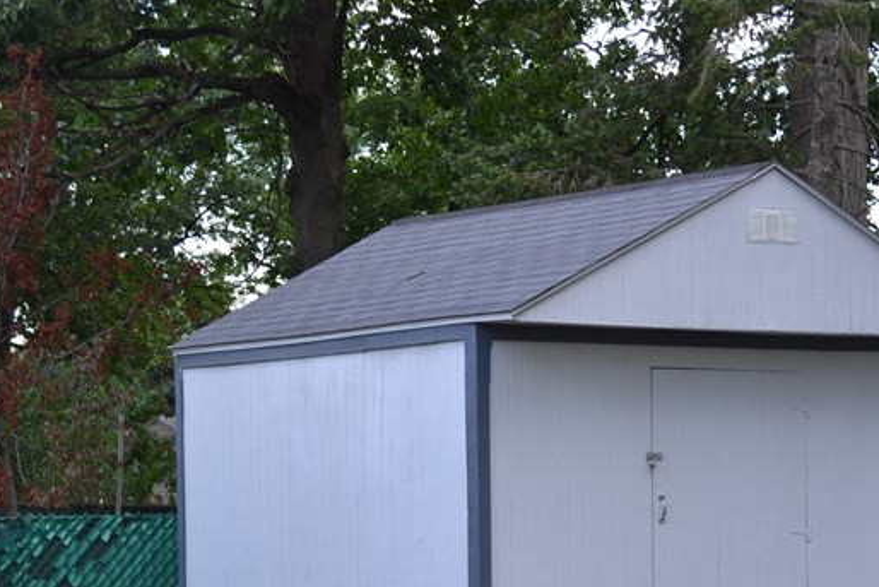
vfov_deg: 14.3
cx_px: 617
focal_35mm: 95
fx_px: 2320
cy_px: 469
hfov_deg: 21.3
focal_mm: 30
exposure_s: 1/125
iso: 140
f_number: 5.6
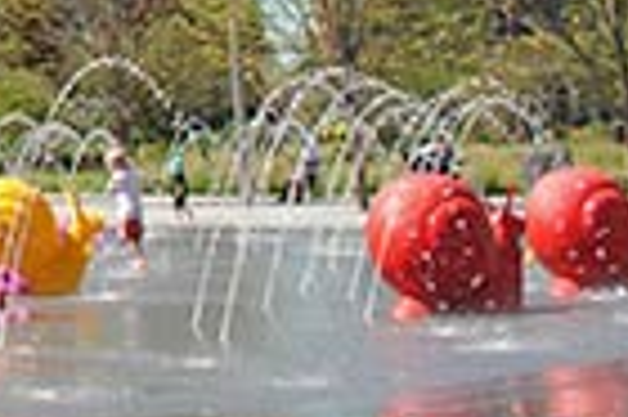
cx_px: -561
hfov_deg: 15.3
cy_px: -370
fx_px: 1951
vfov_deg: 11.2
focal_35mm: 112
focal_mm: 18
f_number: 7.1
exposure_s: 1/200
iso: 100
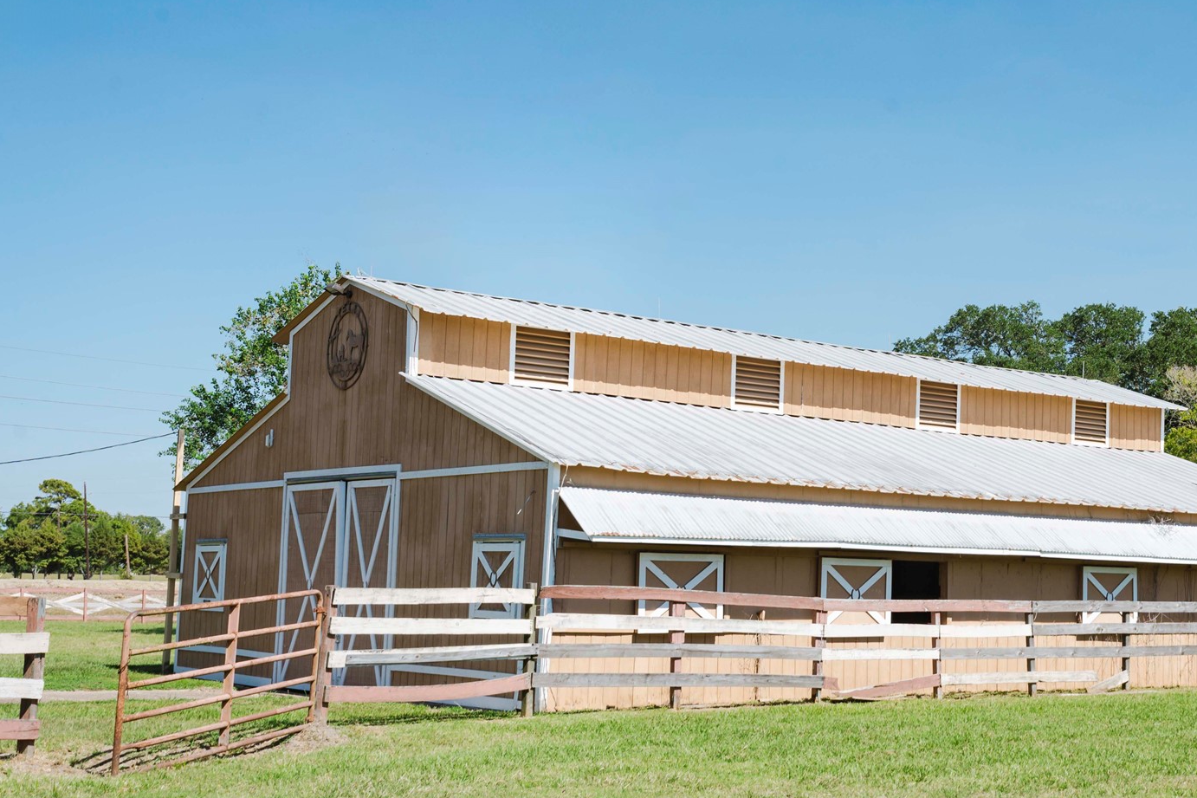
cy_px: 394
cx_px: 923
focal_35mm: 55
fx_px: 1828
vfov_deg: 24.6
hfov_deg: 35.3
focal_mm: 35
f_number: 10
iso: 250
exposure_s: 1/250
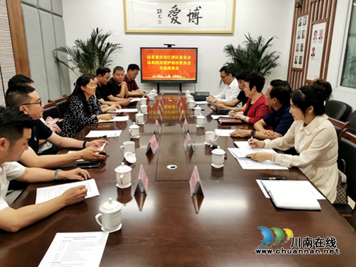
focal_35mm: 27
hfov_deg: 65.3
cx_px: 178
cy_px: 134
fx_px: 278
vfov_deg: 51.4
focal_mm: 5.56
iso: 125
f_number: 1.6
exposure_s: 1/100
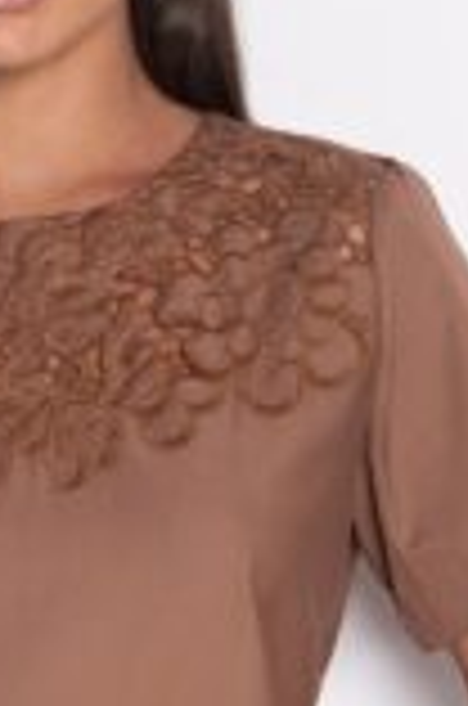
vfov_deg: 11.1
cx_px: -27
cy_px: 713
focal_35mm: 184
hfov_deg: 7.4
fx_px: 3604
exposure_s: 1/160
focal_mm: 48
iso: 200
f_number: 5
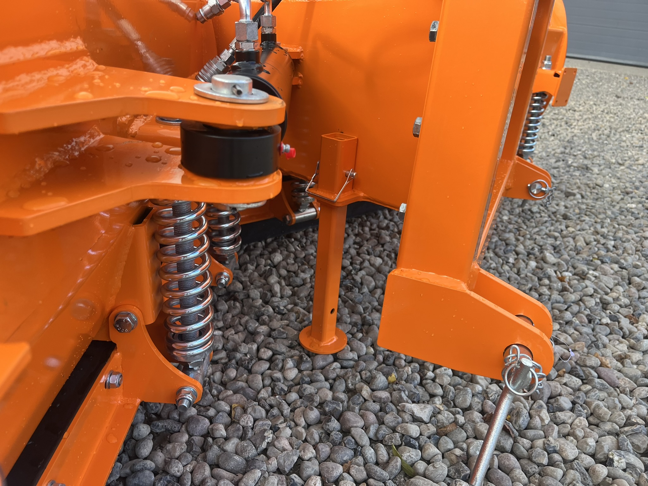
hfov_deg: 67.3
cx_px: 324
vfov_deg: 53.1
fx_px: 487
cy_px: 243
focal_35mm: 26
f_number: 1.6
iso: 50
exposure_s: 1/415
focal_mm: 5.1
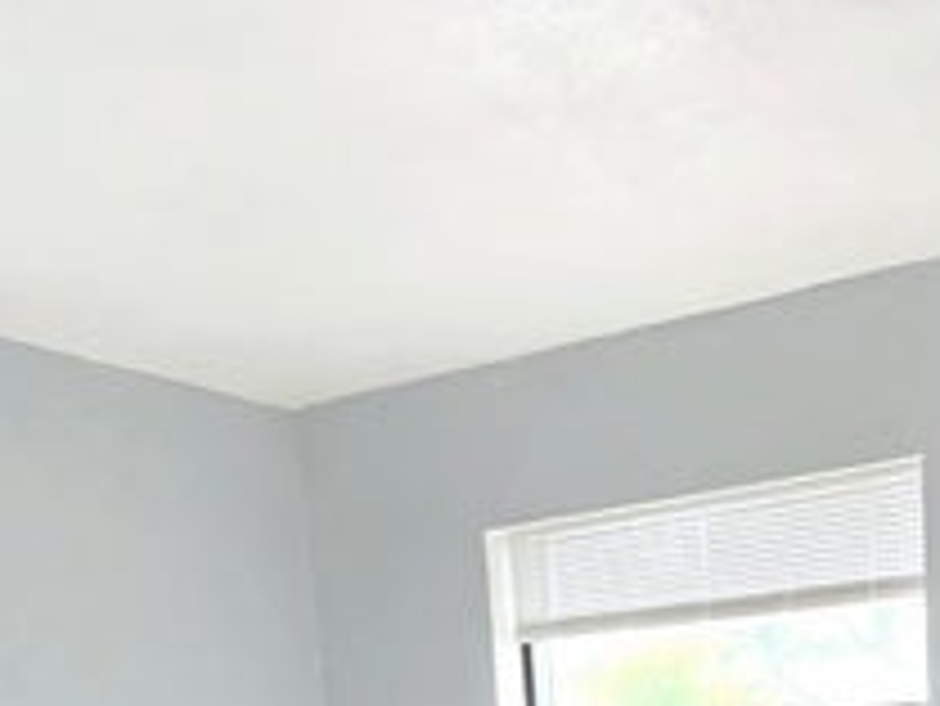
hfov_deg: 35.8
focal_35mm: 53
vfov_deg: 22.4
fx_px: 1440
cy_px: 1075
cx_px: 614
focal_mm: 2.2
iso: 160
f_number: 2.2
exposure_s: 1/370
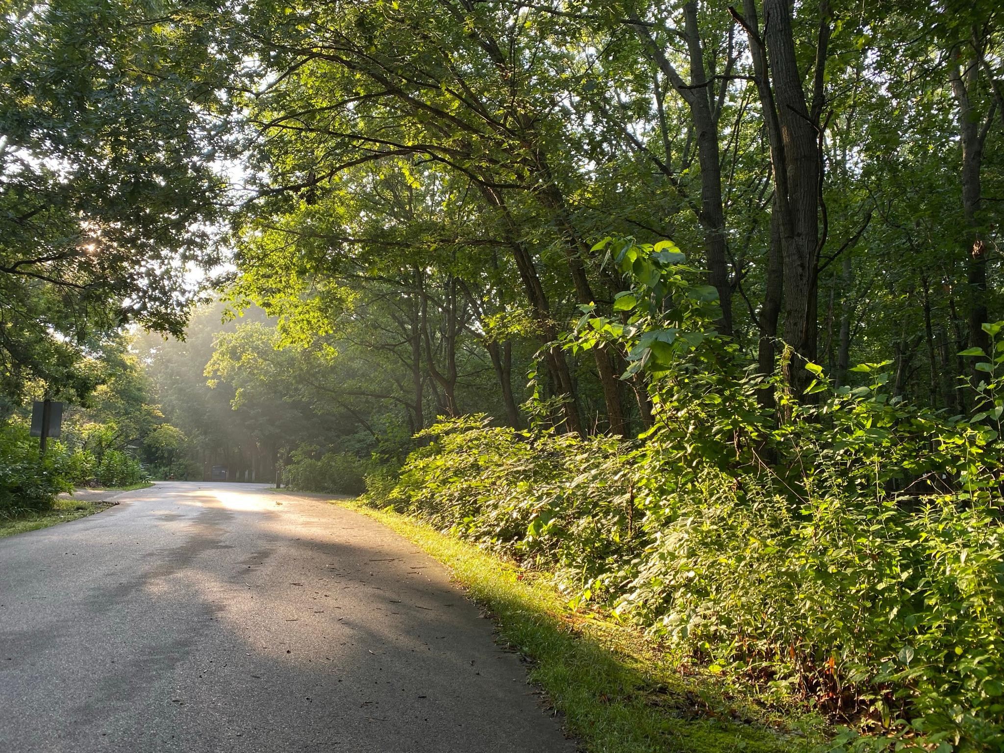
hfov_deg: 67.3
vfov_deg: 53.1
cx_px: 502
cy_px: 376
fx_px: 754
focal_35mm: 26
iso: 32
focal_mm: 4.25
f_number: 1.8
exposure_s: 1/122
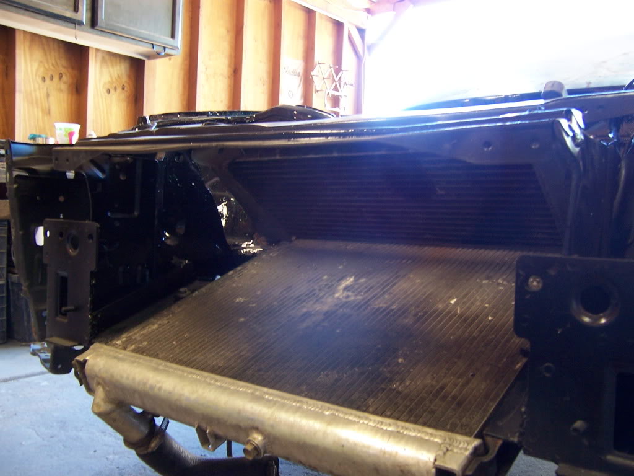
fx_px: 604
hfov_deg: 55.4
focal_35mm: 33
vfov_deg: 42.9
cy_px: 238
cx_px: 317
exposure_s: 1/8
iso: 140
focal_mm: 5.5
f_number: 3.4
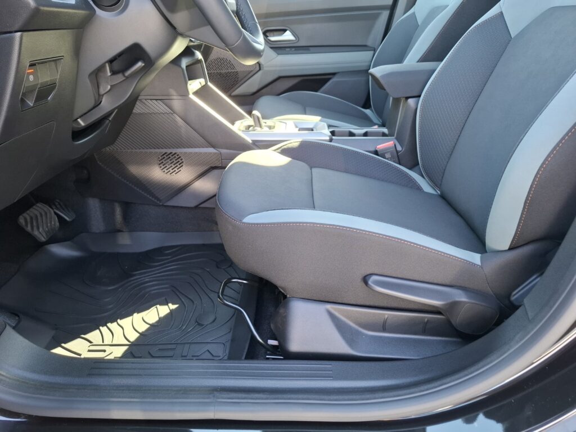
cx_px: 288
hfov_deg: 73.9
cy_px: 216
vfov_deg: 58.9
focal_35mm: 23
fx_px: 383
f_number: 1.8
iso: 200
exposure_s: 1/100
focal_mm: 5.54
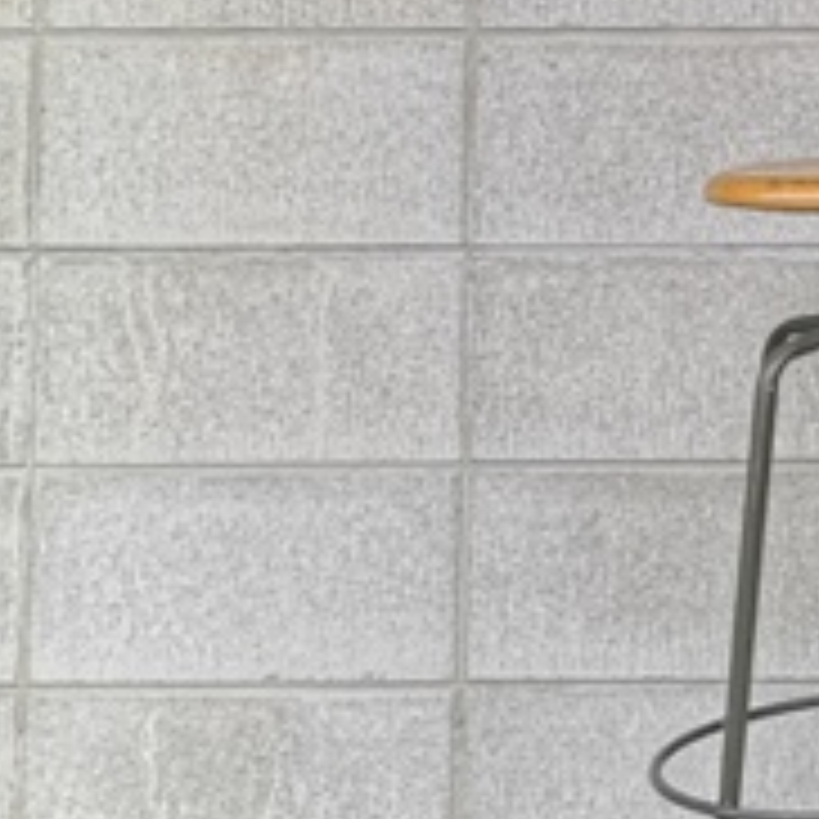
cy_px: -112
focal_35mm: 105
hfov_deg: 14.0
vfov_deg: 16.0
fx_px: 2811
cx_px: 1638
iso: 50
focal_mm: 3.95
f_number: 1.8
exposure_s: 1/101
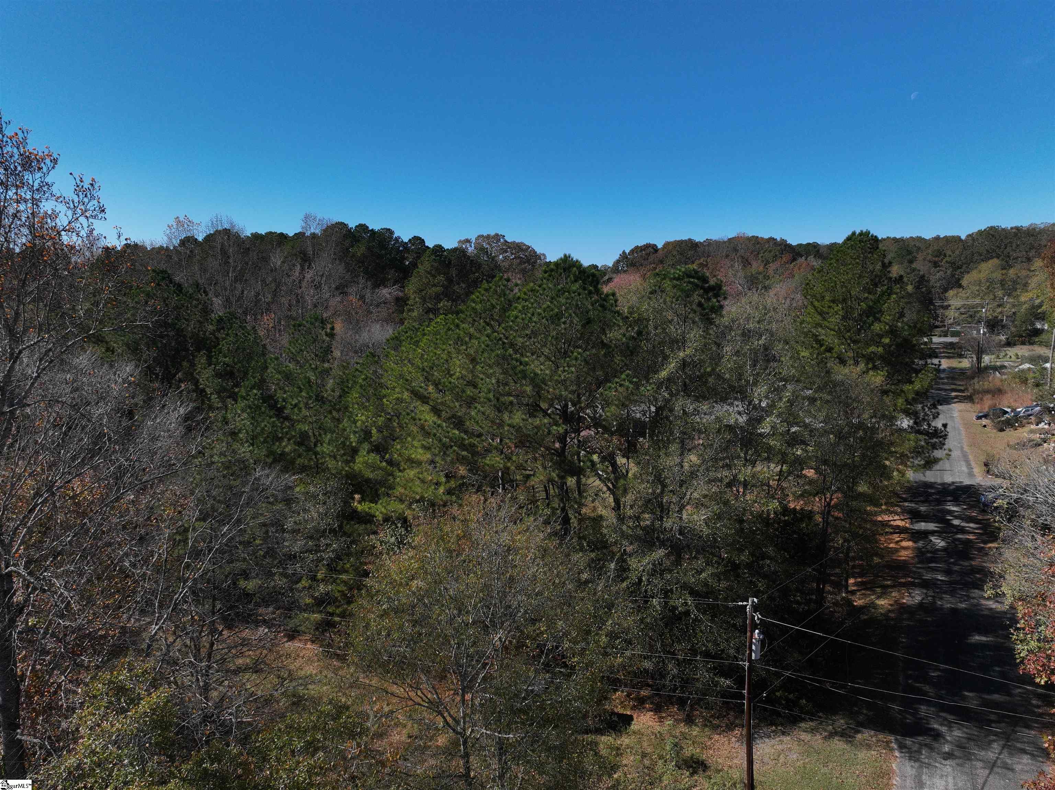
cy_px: 395
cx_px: 528
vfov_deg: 56.8
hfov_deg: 71.6
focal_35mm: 24
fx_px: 731
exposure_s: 1/400
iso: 110
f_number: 2.8
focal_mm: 12.29
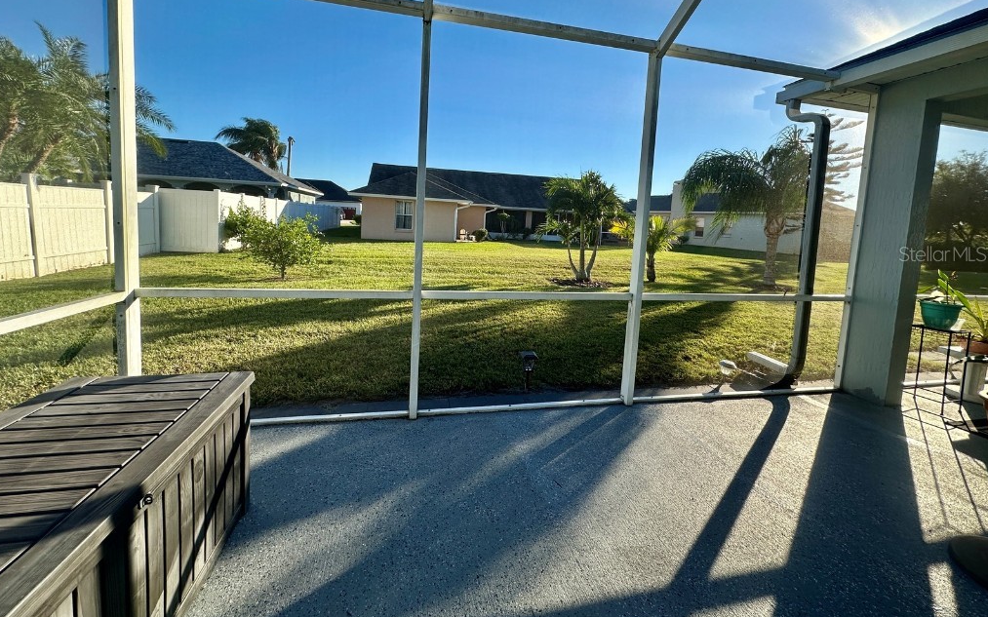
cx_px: 492
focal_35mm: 15
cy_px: 253
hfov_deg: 101.5
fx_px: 404
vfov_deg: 74.1
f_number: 2.2
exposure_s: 1/882
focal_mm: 2.22
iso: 40
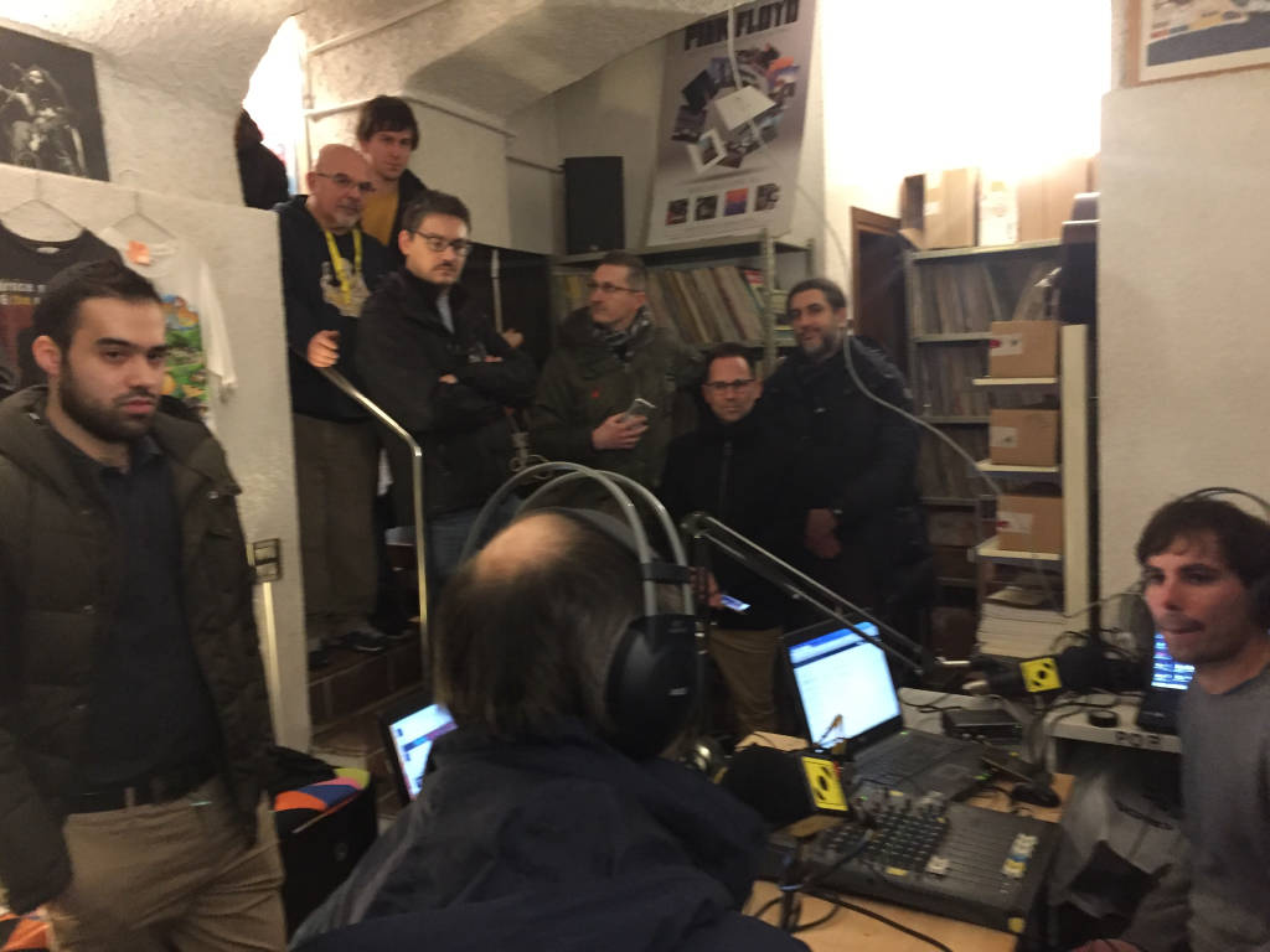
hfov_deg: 61.7
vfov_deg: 48.2
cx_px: 635
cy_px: 476
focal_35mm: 29
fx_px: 1064
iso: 320
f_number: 2.2
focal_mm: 4.15
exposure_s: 1/17
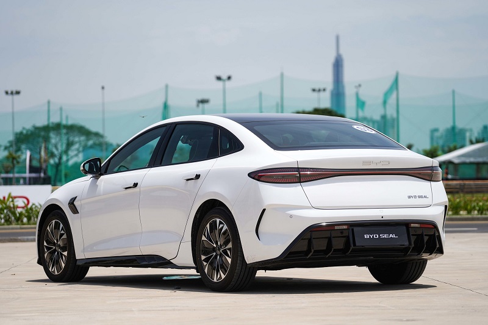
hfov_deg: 14.6
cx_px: 244
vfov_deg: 9.7
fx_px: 1911
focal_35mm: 141
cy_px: 162
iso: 80
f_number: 4
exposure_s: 1/1250
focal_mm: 141
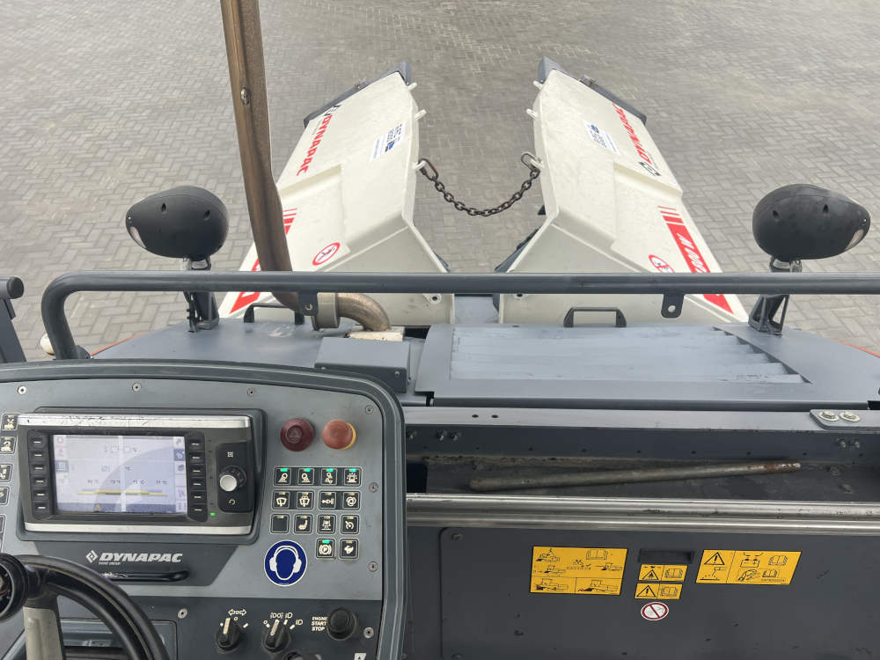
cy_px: 330
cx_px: 440
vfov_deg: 53.1
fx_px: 661
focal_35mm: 26
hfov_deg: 67.3
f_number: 1.5
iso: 40
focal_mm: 5.7
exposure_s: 1/121
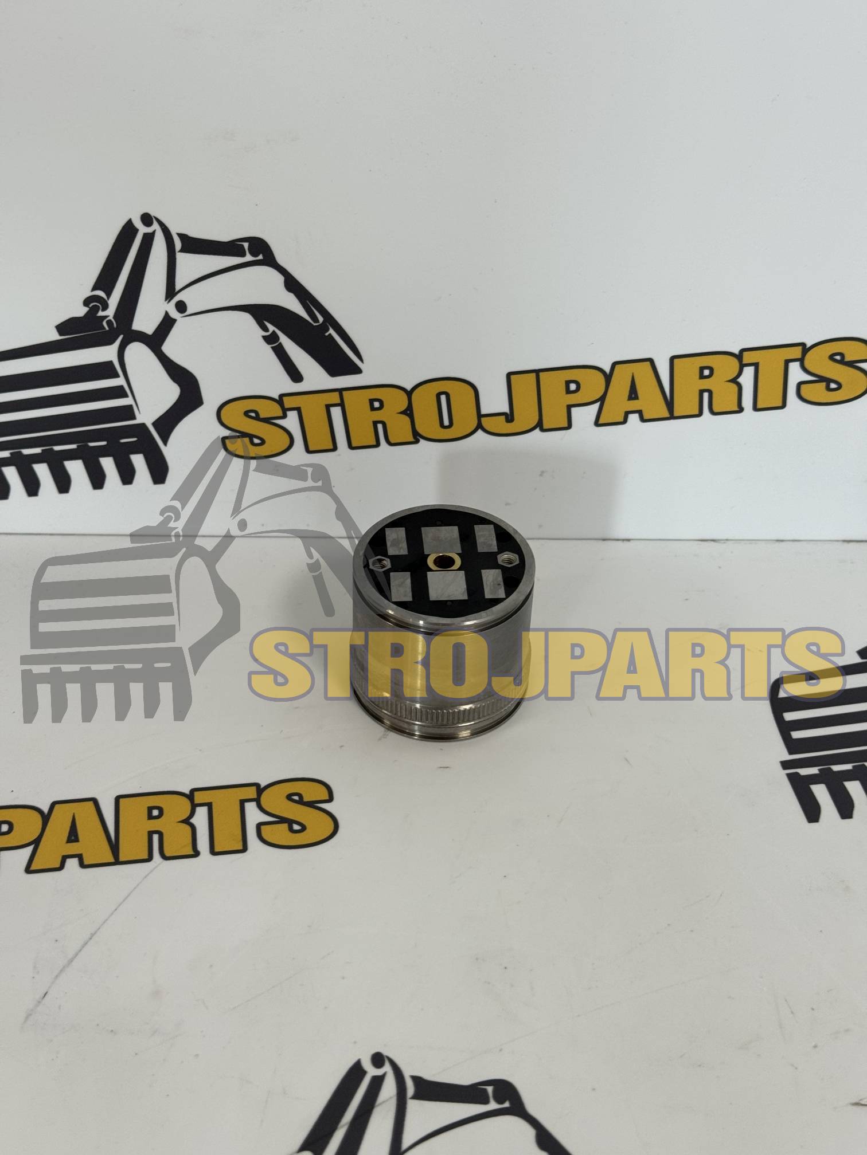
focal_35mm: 48
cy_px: 578
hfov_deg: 30.3
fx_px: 1603
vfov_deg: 39.7
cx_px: 434
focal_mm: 6.86
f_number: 1.78
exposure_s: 1/50
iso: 80
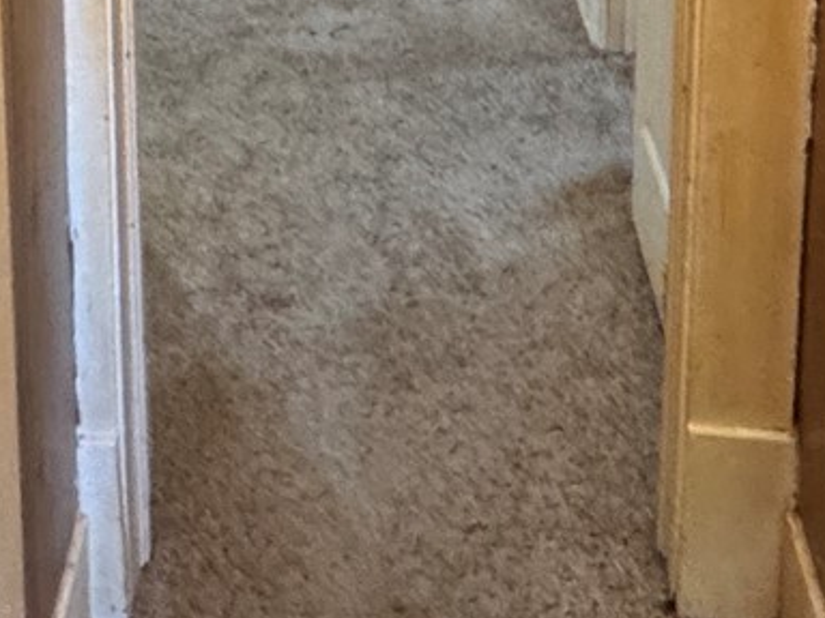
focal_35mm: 70
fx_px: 1668
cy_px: -343
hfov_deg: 27.8
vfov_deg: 18.3
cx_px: 374
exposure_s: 1/60
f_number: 2.2
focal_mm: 2.22
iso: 800
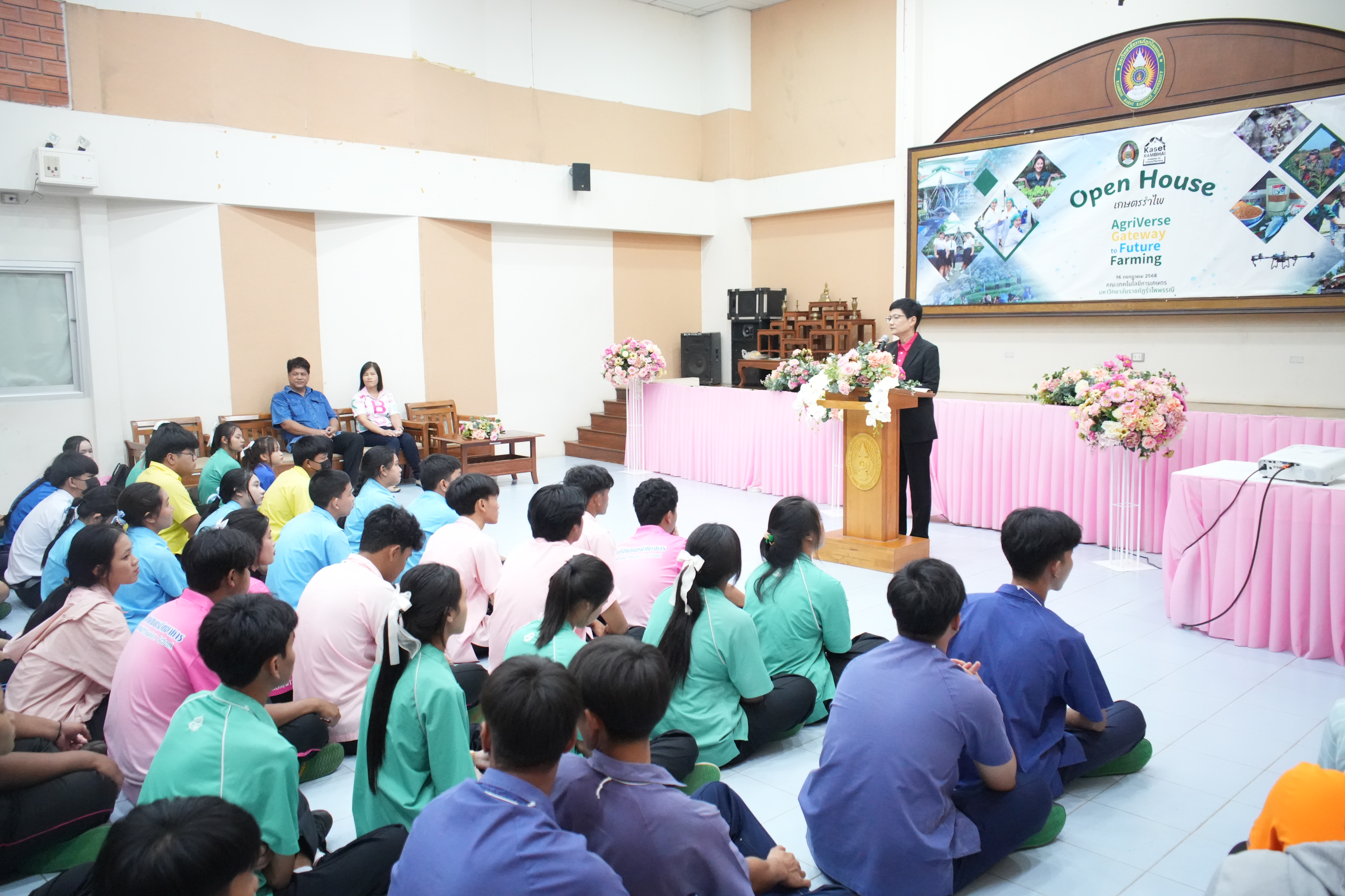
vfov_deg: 46.4
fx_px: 1046
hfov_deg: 65.5
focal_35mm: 28
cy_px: 448
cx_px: 672
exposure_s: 1/250
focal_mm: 28
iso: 10000
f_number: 3.5
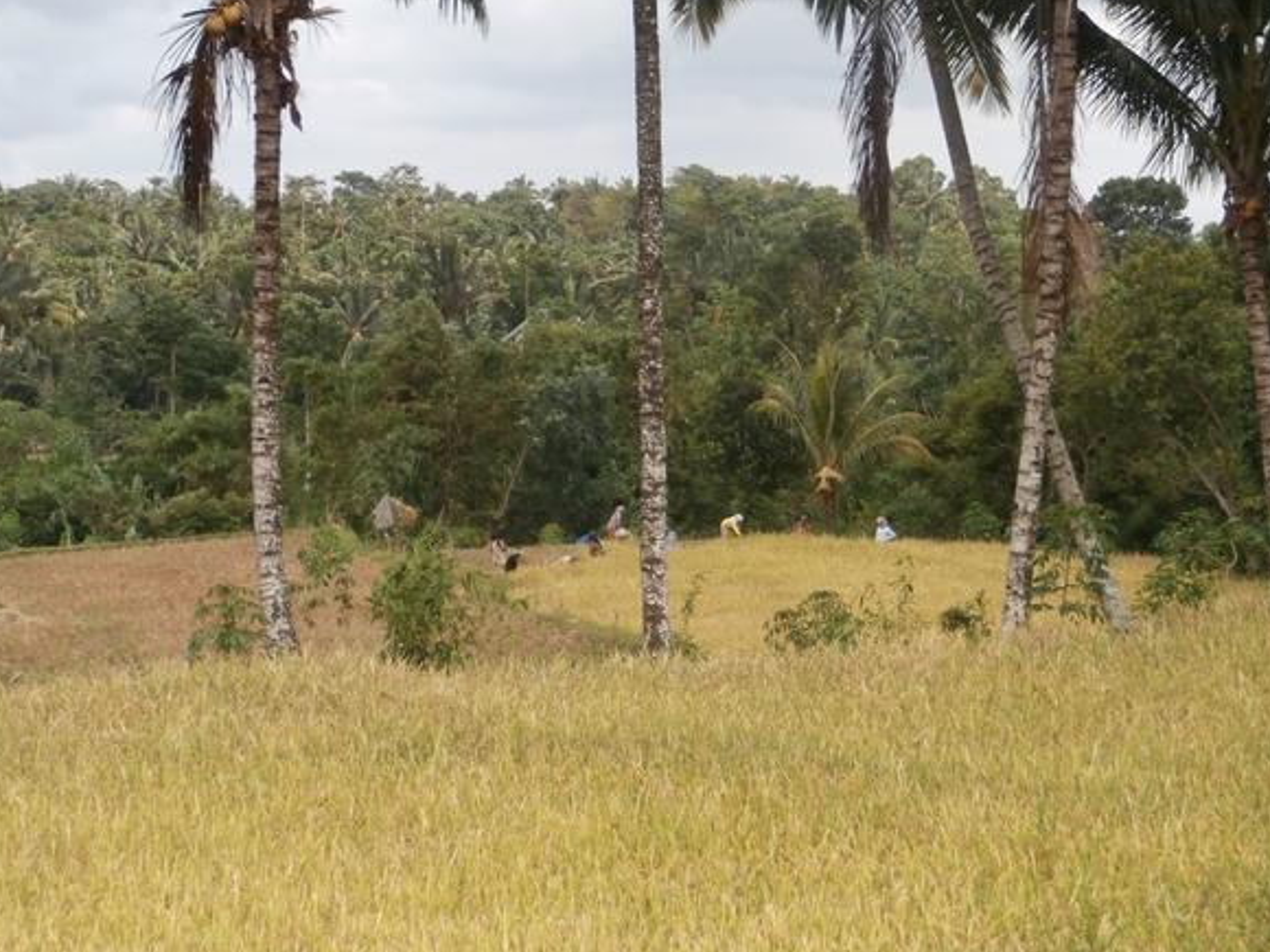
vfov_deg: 16.6
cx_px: 642
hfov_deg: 22.0
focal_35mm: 89
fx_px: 3265
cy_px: 484
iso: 100
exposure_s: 1/320
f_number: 5
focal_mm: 15.16
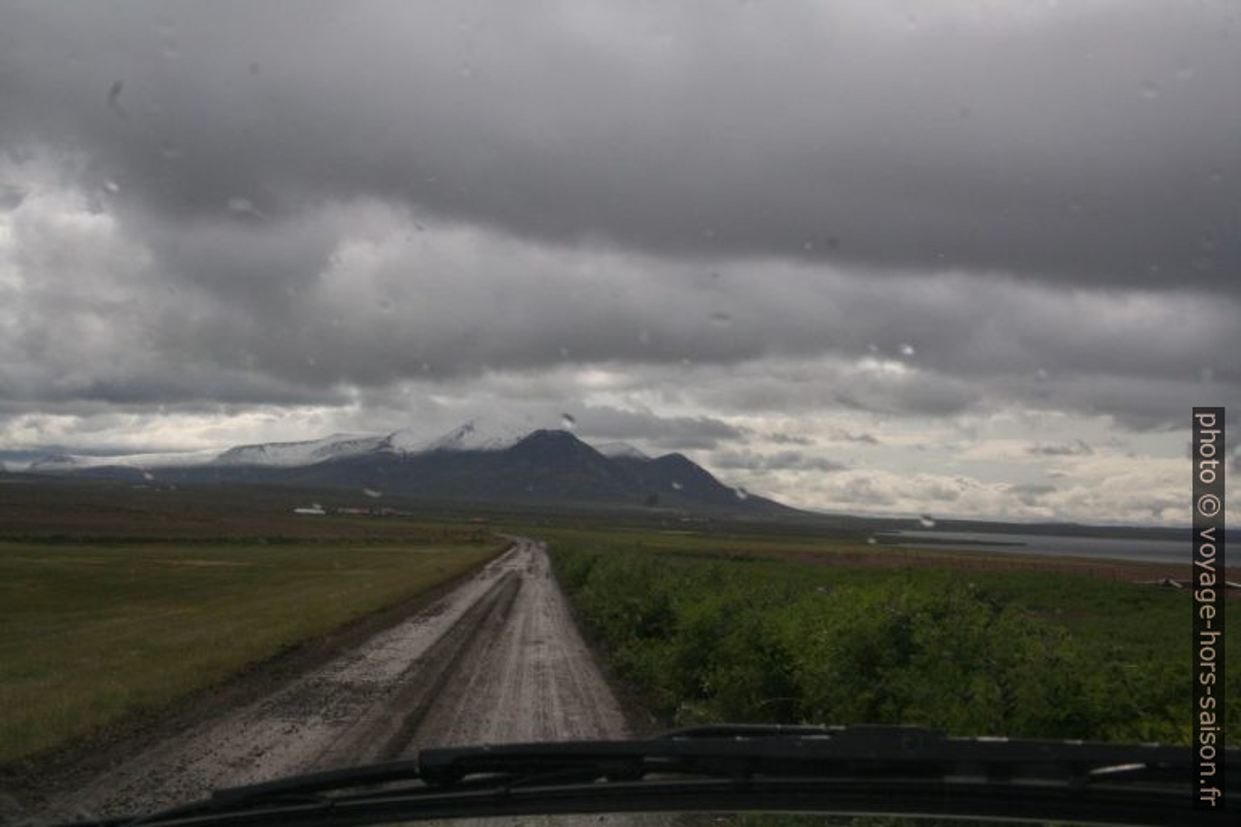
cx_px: 620
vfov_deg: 29.9
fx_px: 1551
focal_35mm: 45
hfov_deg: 43.6
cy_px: 414
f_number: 20
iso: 800
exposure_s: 1/640
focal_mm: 28
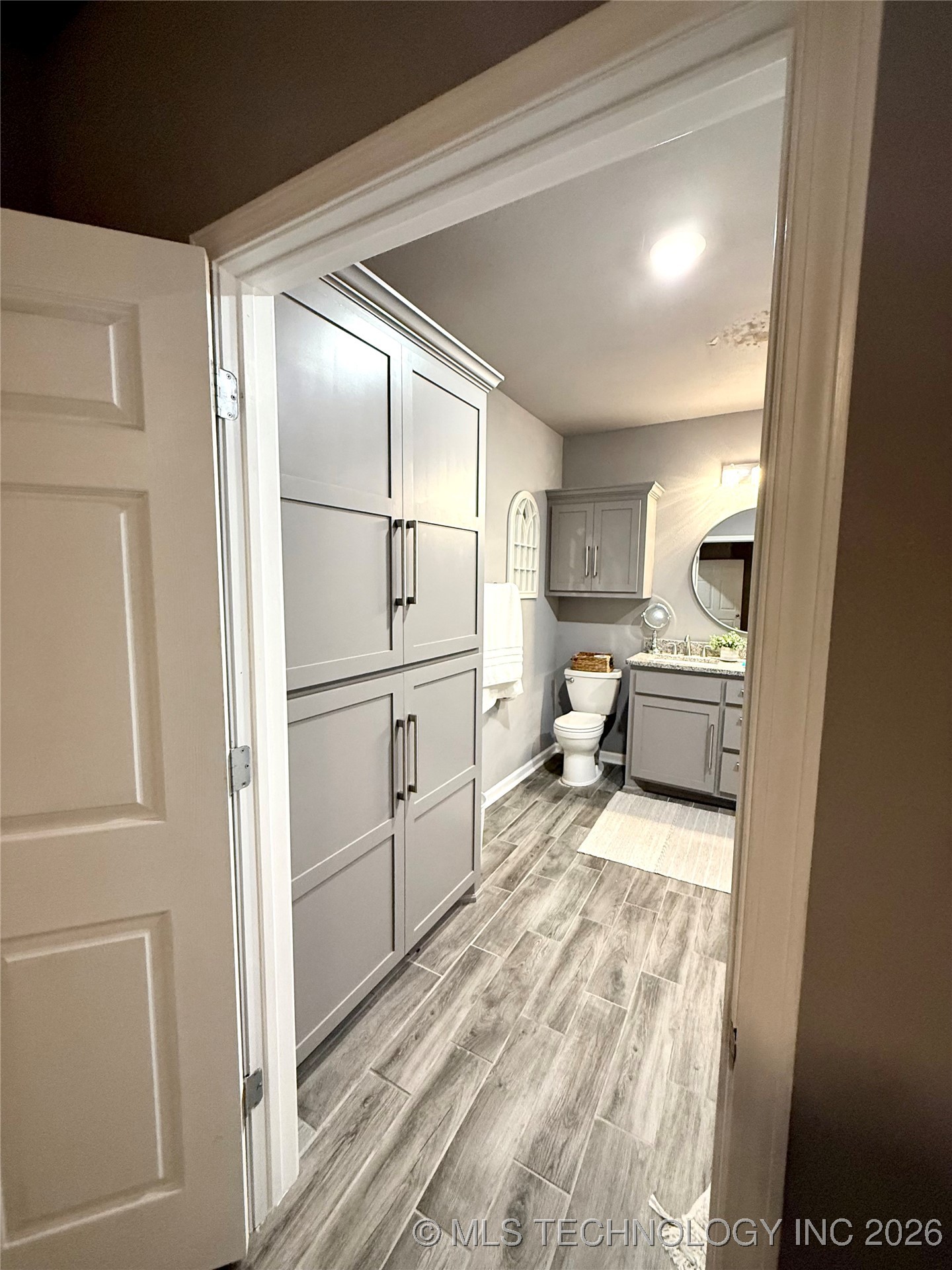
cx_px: 476
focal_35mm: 14
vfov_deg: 102.1
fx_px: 513
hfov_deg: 85.7
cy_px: 635
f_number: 2.2
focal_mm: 2.22
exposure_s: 1/60
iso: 320
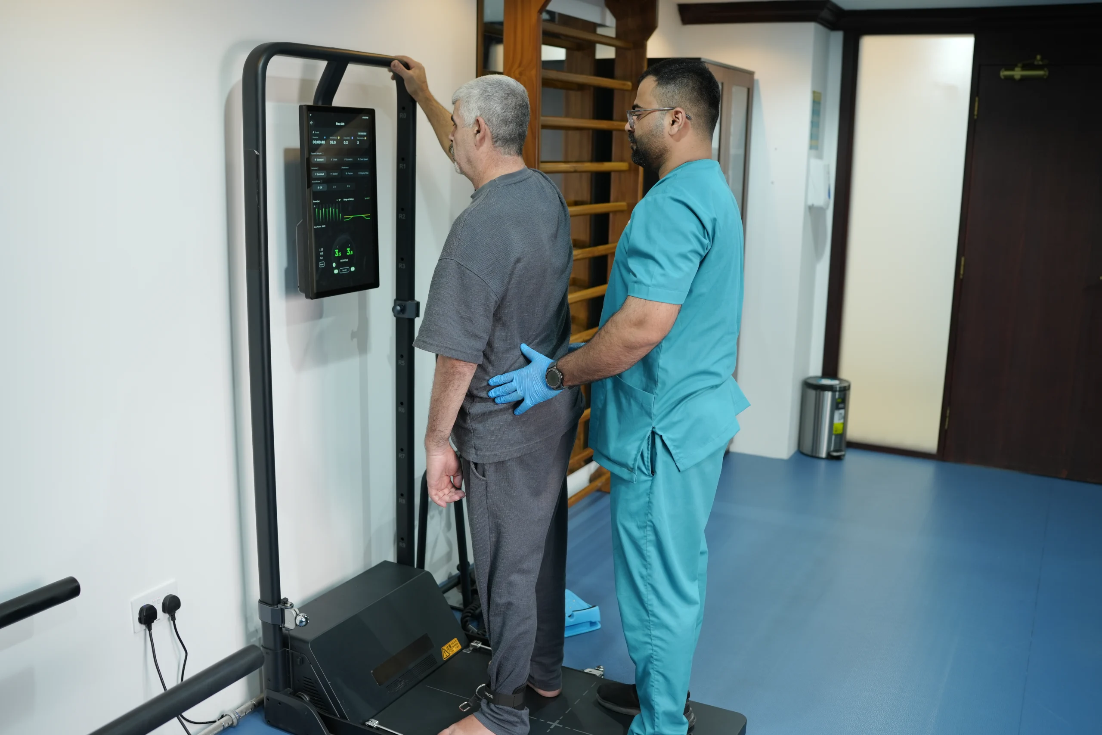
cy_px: 368
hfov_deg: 54.4
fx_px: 1071
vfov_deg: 37.9
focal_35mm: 35
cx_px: 551
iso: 320
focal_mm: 35
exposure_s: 1/100
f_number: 2.8
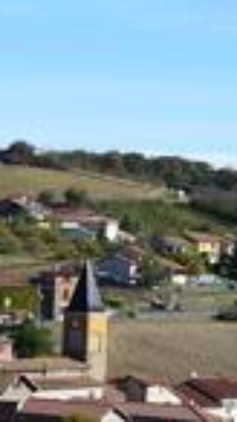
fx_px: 2378
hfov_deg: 5.6
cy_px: 335
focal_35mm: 213
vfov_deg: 10.1
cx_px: -127
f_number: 11
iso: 400
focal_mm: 45
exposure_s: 1/400
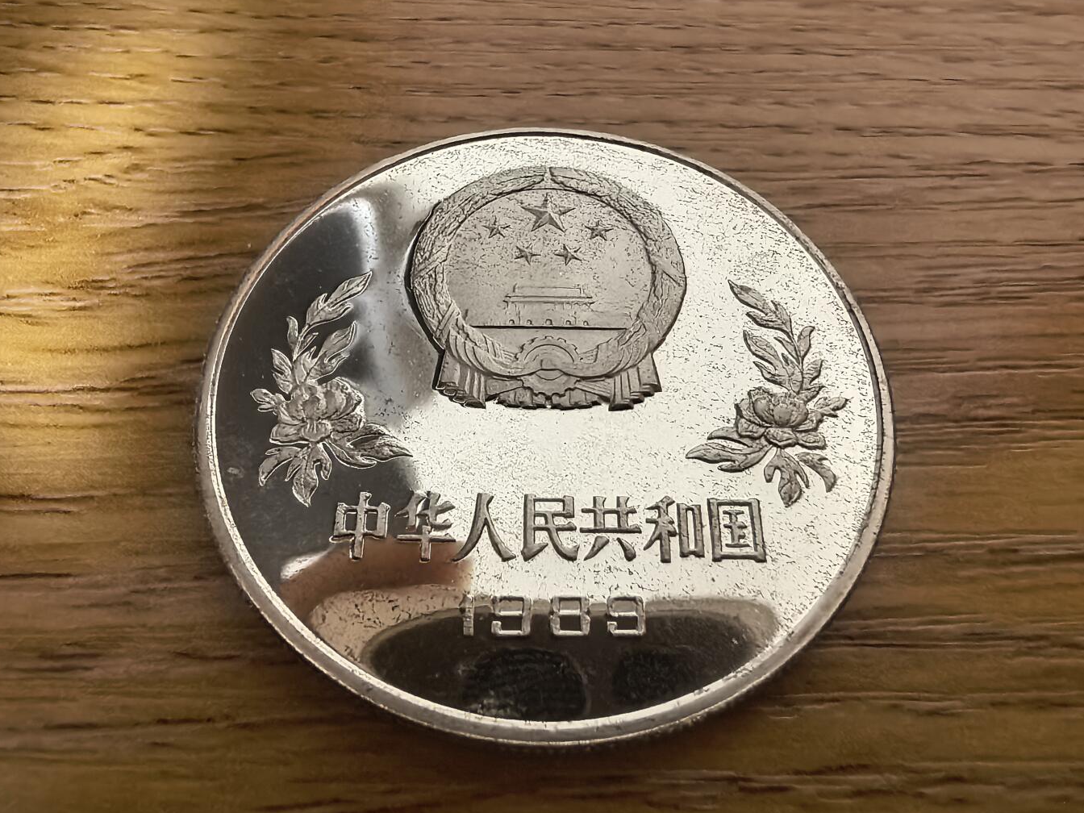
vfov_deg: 54.9
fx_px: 783
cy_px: 414
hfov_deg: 69.4
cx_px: 544
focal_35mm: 25
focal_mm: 1.68
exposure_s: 1/25
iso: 640
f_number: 2.2
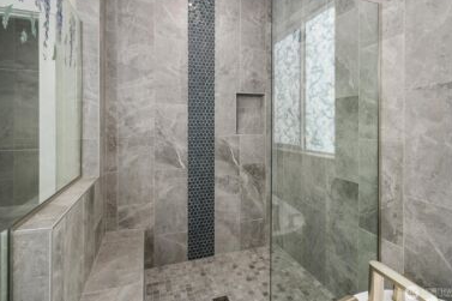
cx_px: 234
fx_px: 213
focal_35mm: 17
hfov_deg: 93.3
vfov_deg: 70.3
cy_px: 143
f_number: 7.1
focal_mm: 16
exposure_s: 1/60
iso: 250
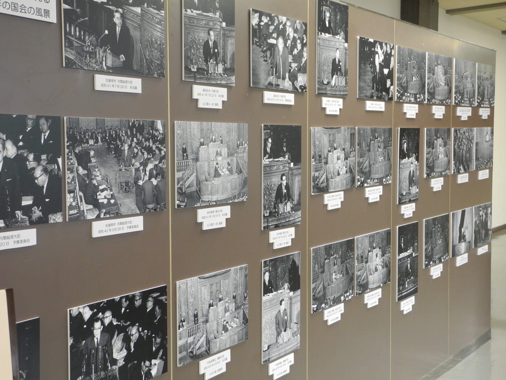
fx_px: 731
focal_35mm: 50
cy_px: 190
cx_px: 253
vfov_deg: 29.1
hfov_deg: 38.2
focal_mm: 10.7
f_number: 3.5
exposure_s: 1/30
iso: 360
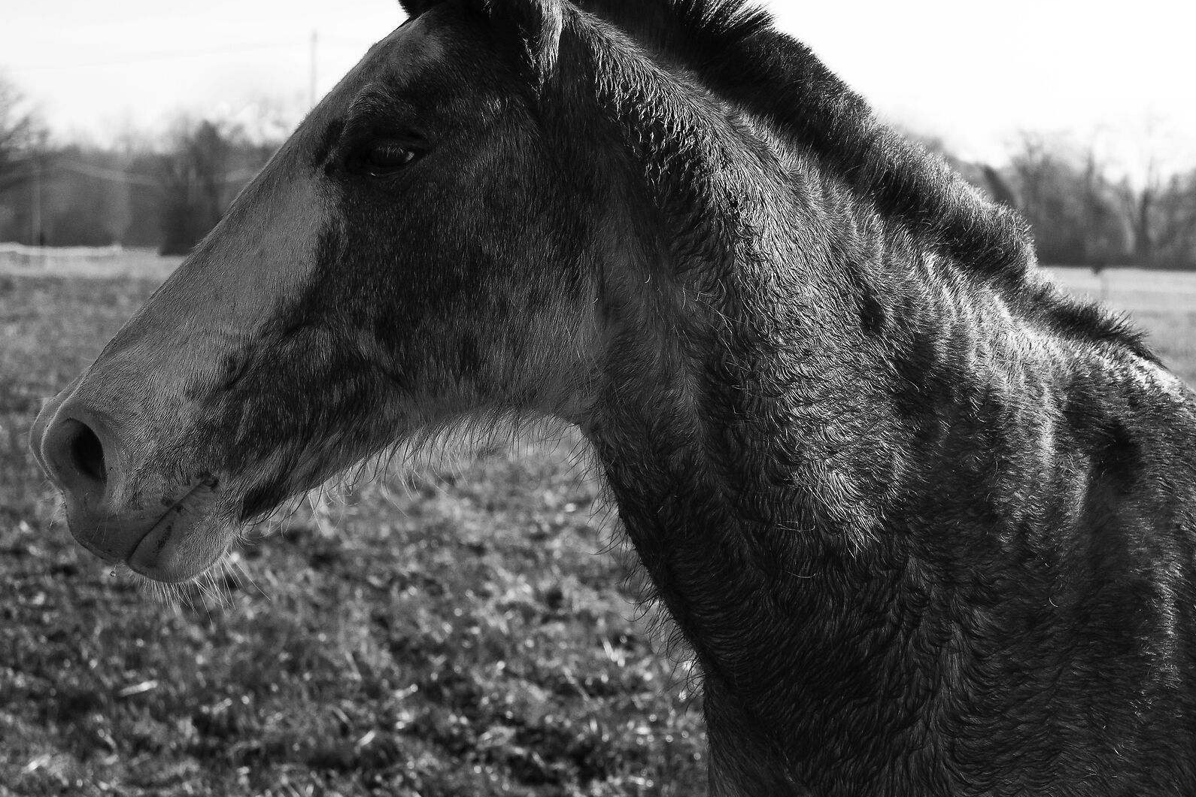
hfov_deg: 25.1
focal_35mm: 80
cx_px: 873
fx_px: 2658
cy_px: 398
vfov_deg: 17.1
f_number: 4.5
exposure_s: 1/3200
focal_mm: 35
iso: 800
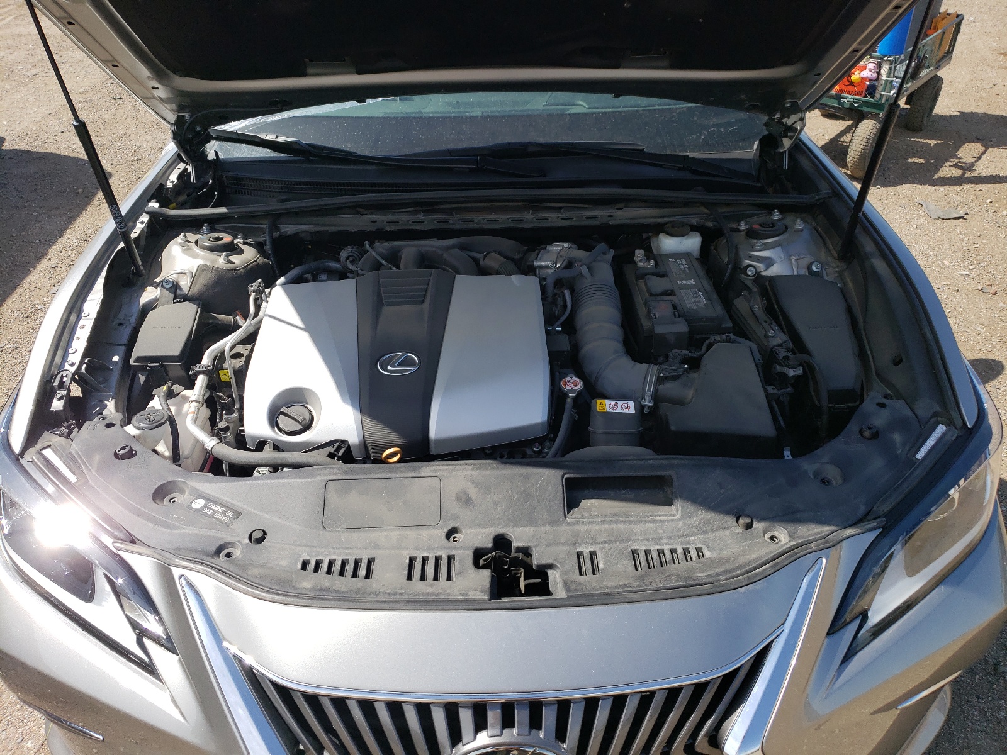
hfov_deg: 67.3
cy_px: 378
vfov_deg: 53.1
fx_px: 756
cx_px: 504
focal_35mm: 26
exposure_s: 1/2500
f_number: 1.5
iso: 50
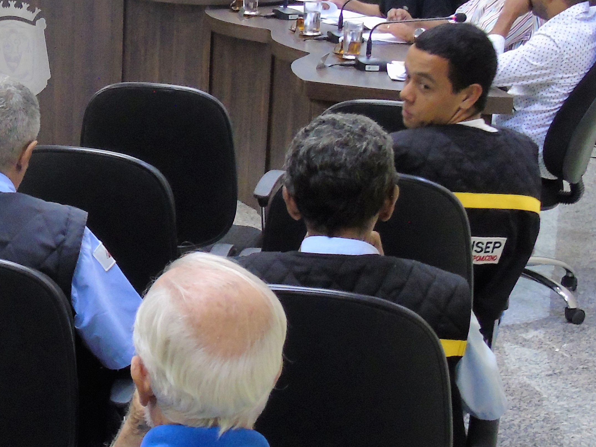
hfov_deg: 22.7
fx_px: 1412
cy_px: 162
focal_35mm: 82
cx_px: -23
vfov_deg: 18.0
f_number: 3.8
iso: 400
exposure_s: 1/15
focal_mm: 6.1
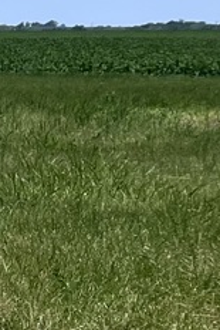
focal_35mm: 168
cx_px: -752
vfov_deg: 12.1
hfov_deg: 6.2
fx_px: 1538
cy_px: 334
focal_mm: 5.7
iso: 50
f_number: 1.5
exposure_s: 1/5076
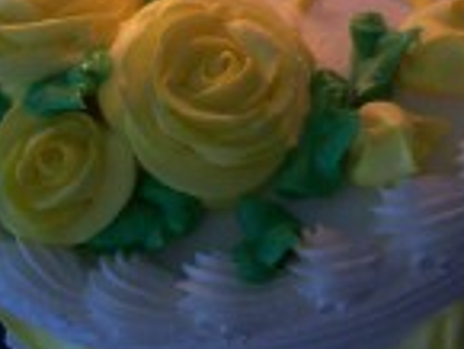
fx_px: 1368
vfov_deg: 14.3
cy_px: 0
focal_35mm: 102
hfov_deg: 19.2
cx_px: 323
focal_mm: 5.6
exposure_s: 1/30
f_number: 2.8
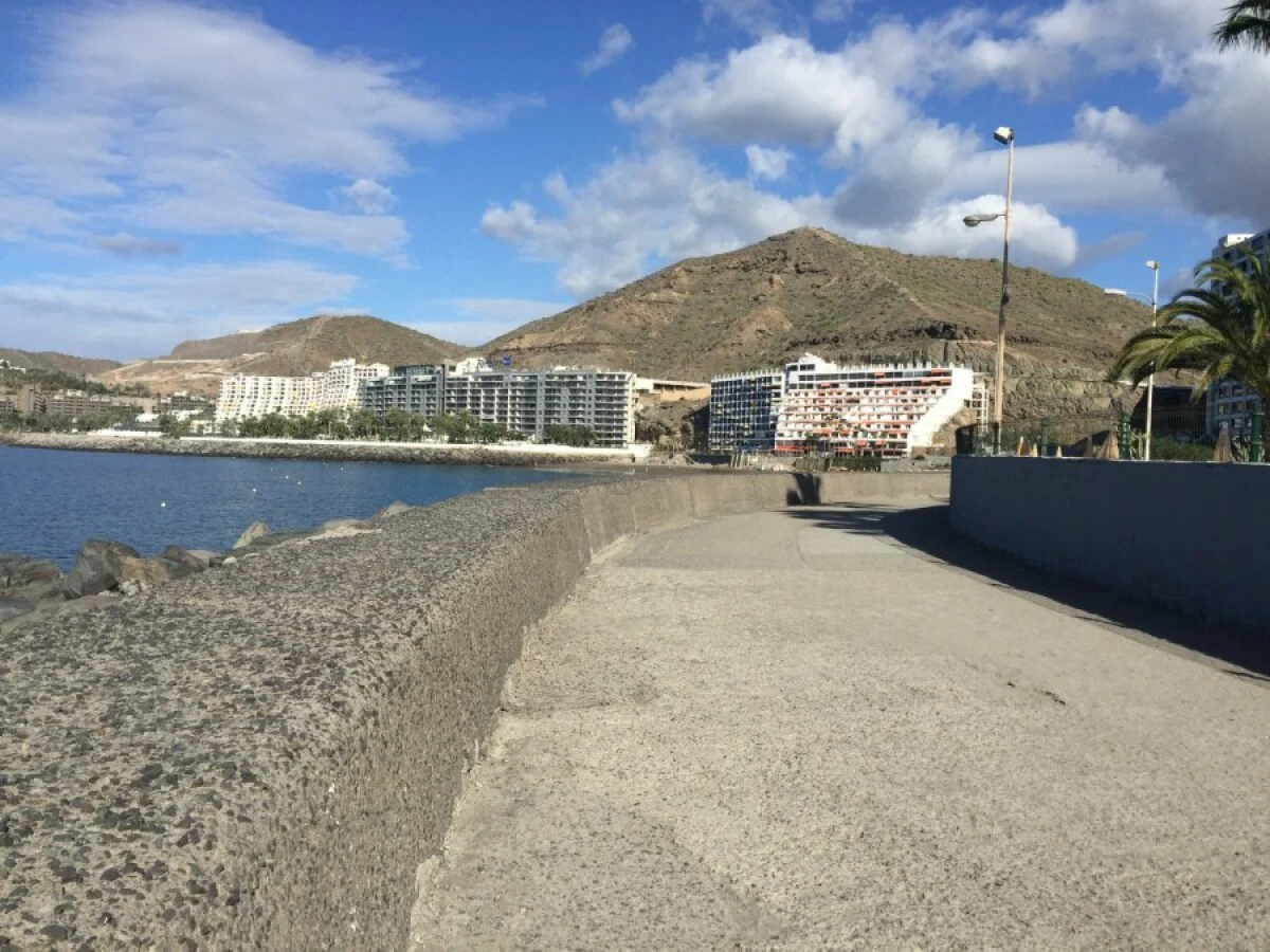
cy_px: 476
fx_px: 1064
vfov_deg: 48.2
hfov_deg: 61.7
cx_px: 635
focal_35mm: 29
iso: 32
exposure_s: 1/3300
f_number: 2.2
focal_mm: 4.15
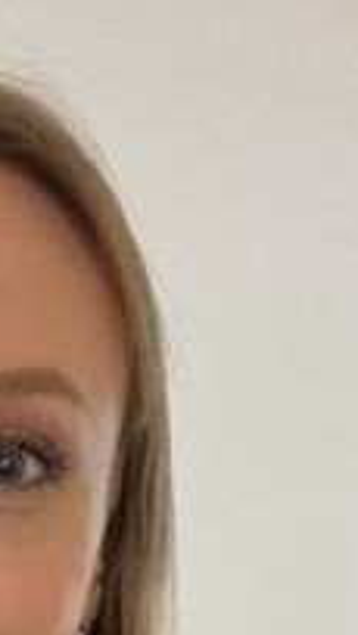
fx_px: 1617
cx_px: -149
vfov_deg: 20.0
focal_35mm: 96
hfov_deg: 12.1
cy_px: 878
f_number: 2.2
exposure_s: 1/10
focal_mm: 2.71
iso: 800
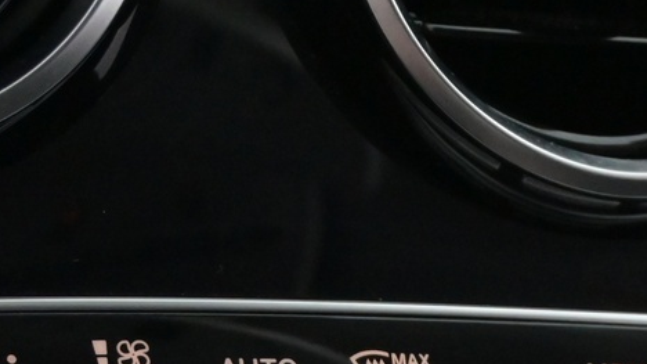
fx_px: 2707
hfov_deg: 13.5
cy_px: 576
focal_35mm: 158
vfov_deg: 7.5
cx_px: 579
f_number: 4.8
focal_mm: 29
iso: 4000
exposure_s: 1/50
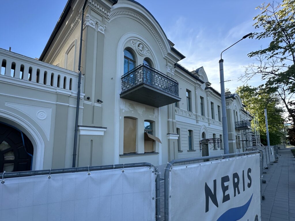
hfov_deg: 102.1
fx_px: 119
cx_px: 148
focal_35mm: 14
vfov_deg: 85.7
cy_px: 110
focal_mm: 2.22
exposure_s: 1/456
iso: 40
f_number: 2.2
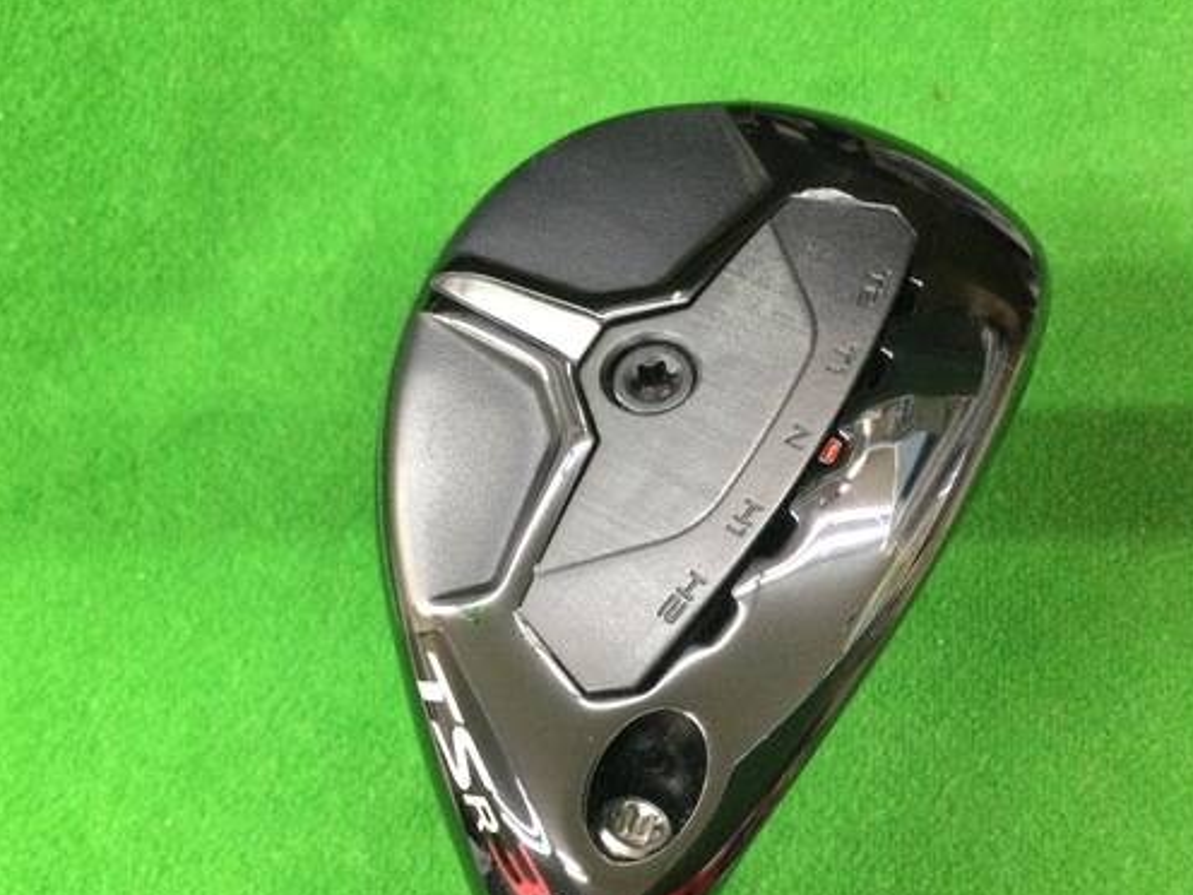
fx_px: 1379
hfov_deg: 46.8
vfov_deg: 35.9
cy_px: 524
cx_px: 606
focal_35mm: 40
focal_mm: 3.3
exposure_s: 1/24
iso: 200
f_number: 2.4
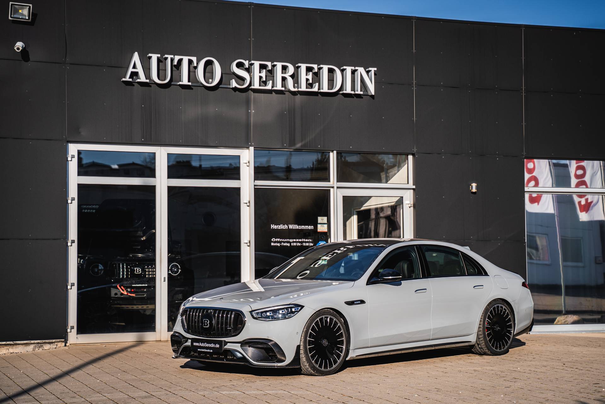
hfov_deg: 31.9
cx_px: 302
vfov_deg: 21.6
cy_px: 202
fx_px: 1059
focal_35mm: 63
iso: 125
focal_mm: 63
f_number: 4
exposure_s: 1/320
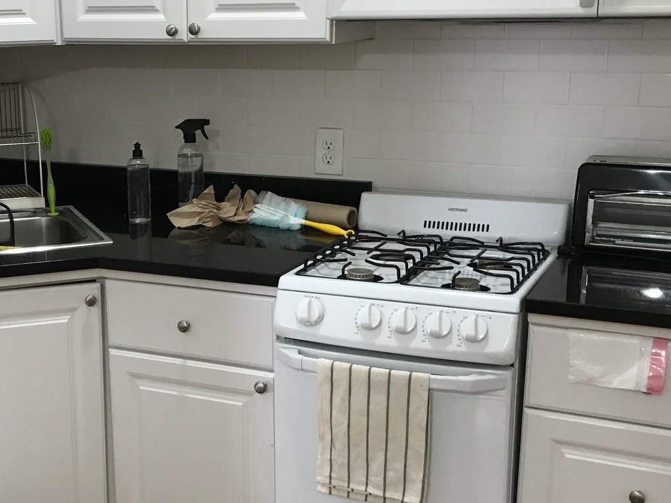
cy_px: 290
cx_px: 180
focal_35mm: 55
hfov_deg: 34.3
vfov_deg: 26.5
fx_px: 1066
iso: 40
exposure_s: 1/20
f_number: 1.8
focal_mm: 3.99
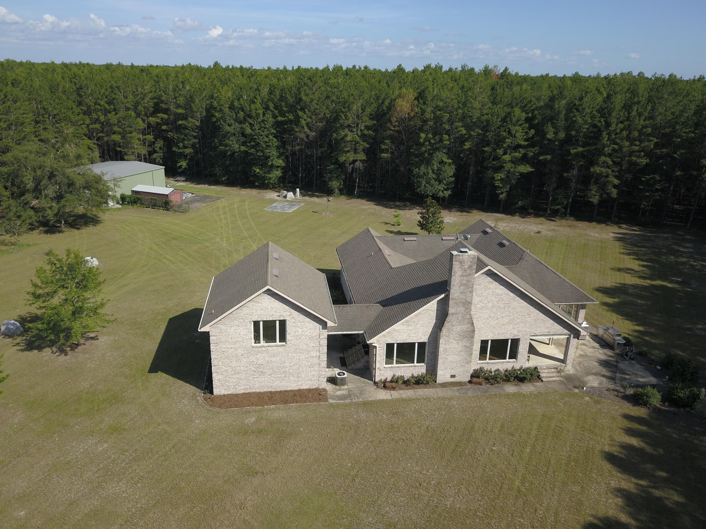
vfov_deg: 53.1
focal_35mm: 26
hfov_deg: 67.3
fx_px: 530
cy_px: 264
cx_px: 353
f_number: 2.2
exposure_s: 1/1661
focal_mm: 4.73
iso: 100
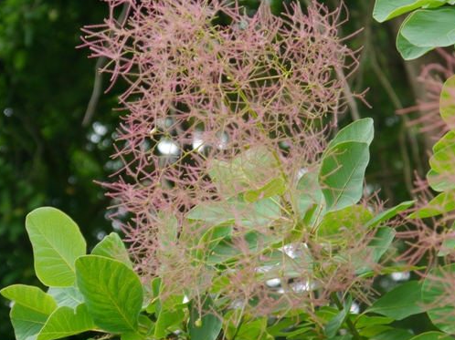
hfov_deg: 21.8
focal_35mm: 90
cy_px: 201
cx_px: 264
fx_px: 1182
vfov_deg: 16.4
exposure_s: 1/100
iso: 160
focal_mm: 28
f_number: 5
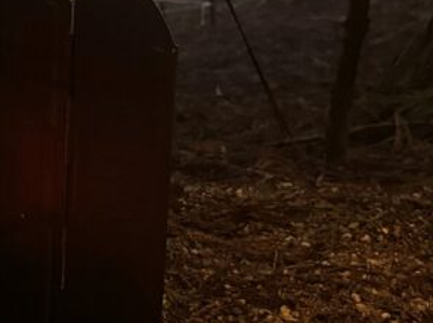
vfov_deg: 17.3
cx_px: -262
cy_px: 32
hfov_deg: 19.5
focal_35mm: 84
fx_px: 1049
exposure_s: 1/40
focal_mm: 6.86
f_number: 1.78
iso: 800
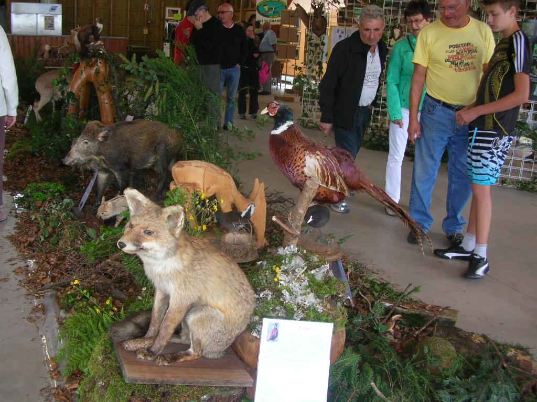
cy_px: 201
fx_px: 543
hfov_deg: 52.6
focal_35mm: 35
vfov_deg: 40.7
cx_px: 268
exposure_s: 1/30
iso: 50
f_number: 2.8
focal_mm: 5.8
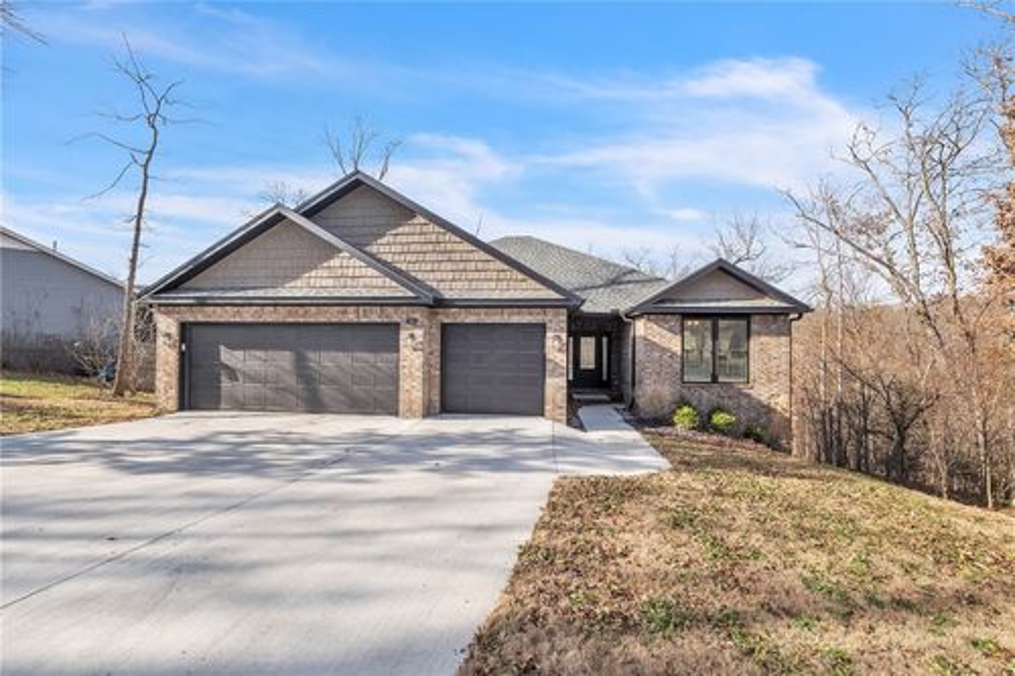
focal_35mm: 14
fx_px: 395
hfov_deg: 104.3
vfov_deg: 81.2
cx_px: 508
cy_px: 338
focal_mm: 14
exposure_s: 1/640
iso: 640
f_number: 11
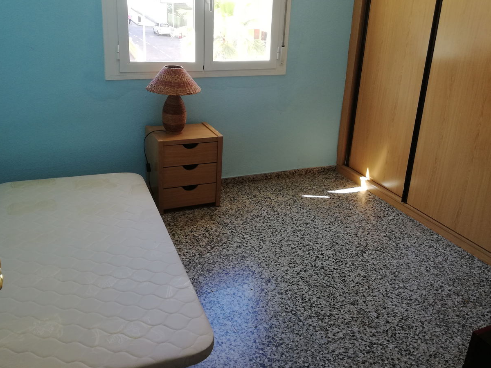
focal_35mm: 36
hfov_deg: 51.3
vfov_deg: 39.6
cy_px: 166
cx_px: 251
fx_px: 511
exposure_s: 1/50
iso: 64
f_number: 2.2
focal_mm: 3.81
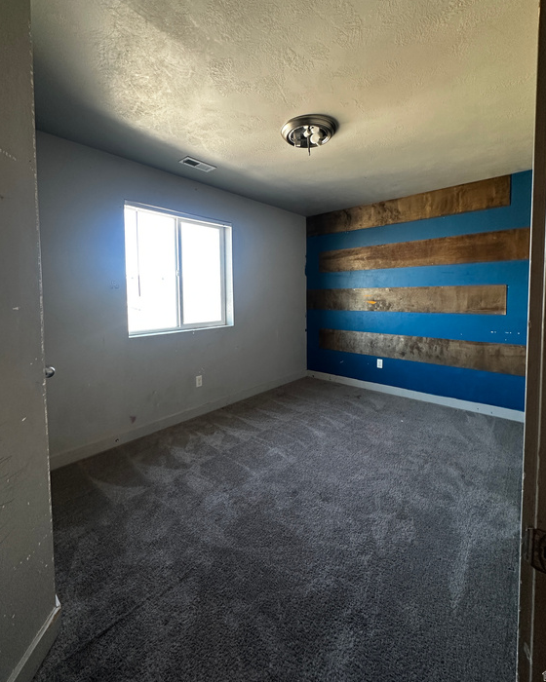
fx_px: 303
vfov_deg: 96.5
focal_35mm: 15
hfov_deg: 84.0
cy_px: 310
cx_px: 277
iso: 250
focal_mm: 2.22
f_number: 2.2
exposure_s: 1/60
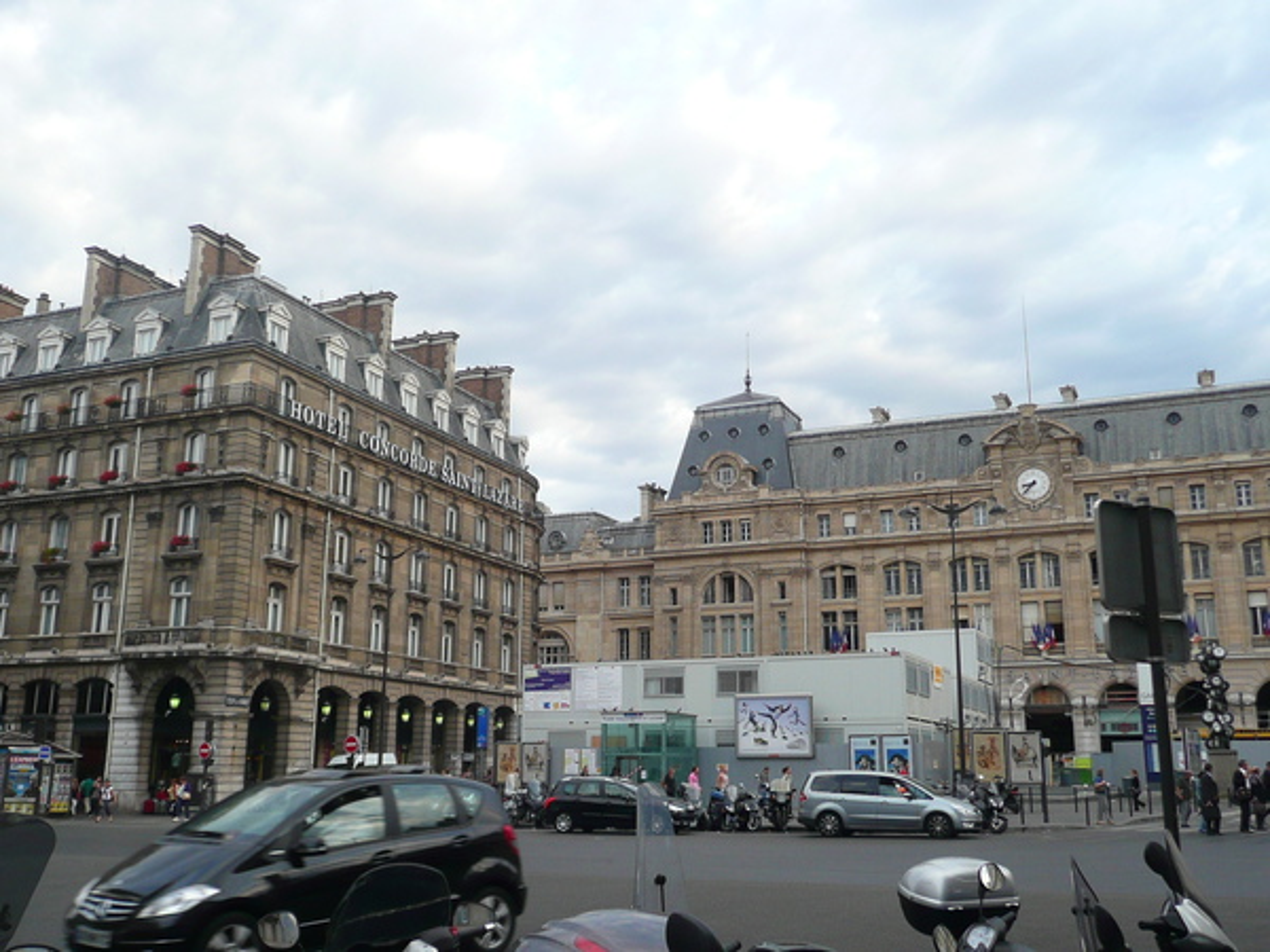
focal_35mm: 33
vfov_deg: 42.9
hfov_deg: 55.4
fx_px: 1211
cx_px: 635
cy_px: 476
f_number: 3.3
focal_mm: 4.6
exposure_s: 1/160
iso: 100
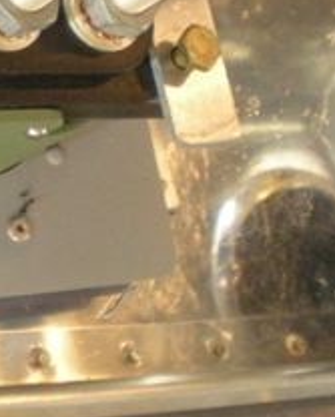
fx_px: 1410
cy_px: -44
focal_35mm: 114
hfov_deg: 13.3
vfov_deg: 16.3
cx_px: -38
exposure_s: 1/8
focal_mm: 6.3
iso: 506
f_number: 3.1
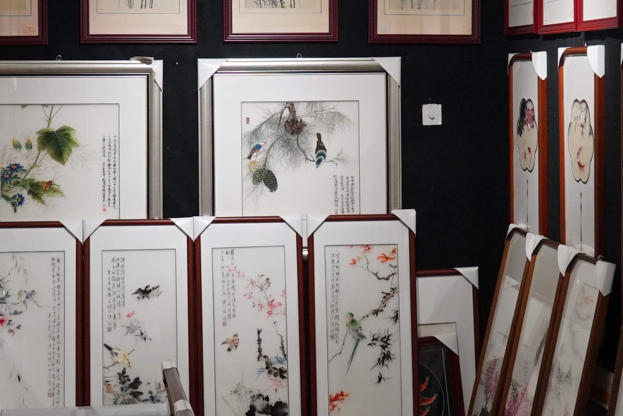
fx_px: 1316
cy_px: 89
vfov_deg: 17.8
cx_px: 278
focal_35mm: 76
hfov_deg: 26.6
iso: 800
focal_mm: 24
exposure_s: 1/160
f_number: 4
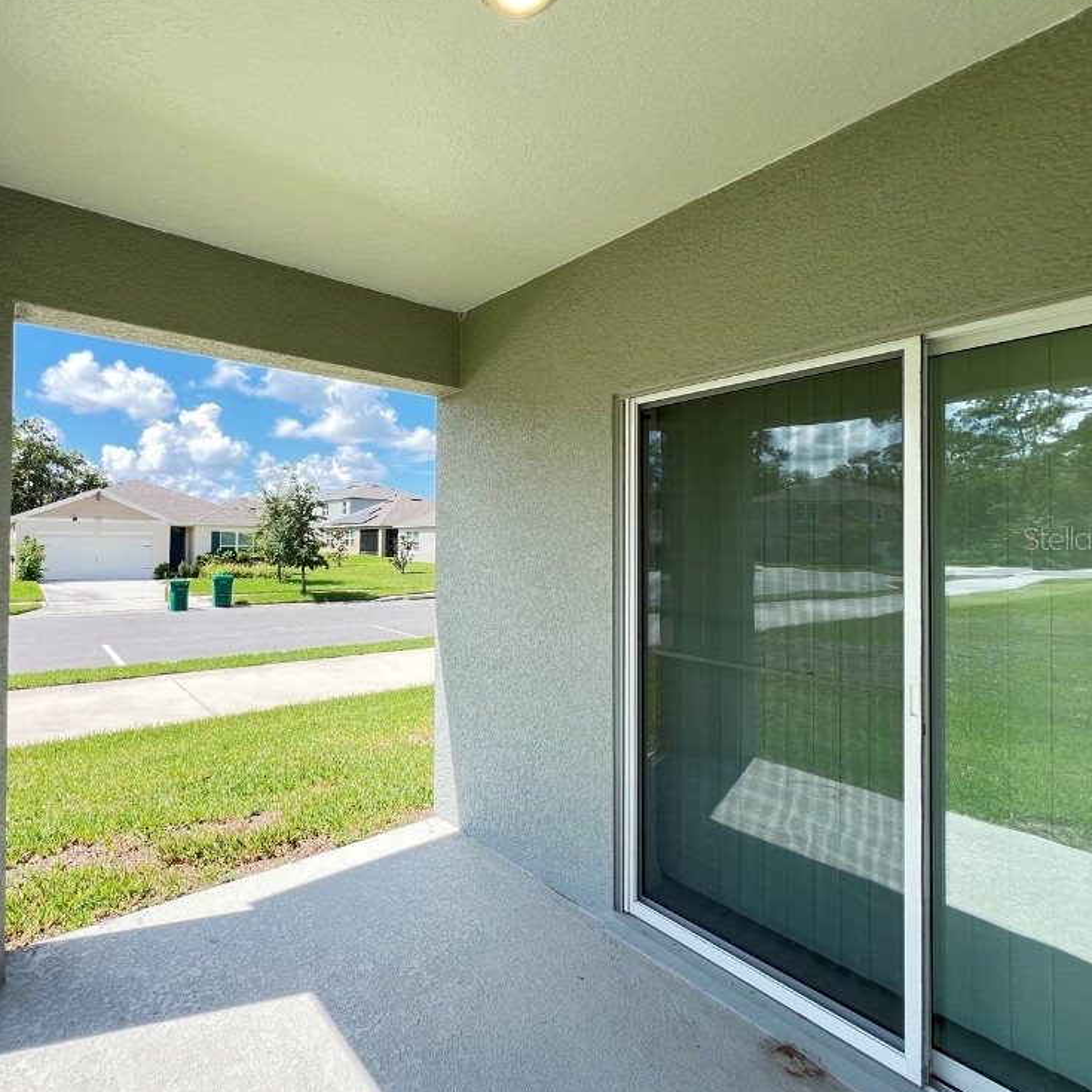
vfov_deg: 87.4
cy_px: 538
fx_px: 571
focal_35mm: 16
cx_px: 403
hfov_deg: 85.5
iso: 32
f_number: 1.8
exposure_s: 1/297
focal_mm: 1.57
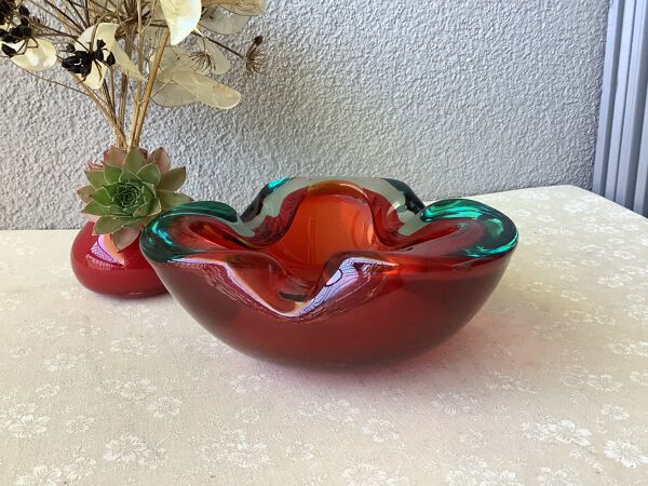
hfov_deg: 58.4
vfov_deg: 45.4
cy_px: 243
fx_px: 580
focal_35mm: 31
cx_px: 324
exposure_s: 1/60
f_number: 2.4
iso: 64
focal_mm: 3.3
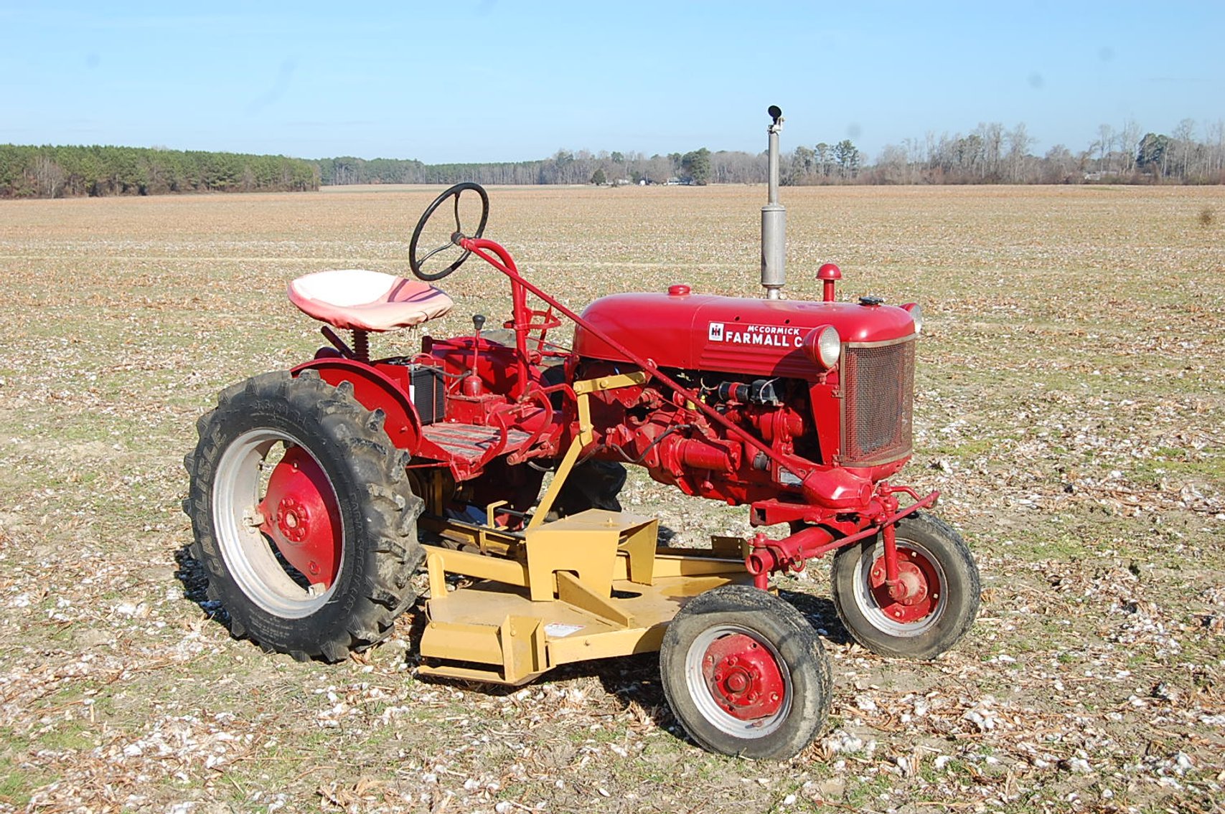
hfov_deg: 43.6
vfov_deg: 29.8
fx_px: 1530
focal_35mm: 45
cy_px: 407
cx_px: 612
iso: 200
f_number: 9
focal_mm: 30
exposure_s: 1/320
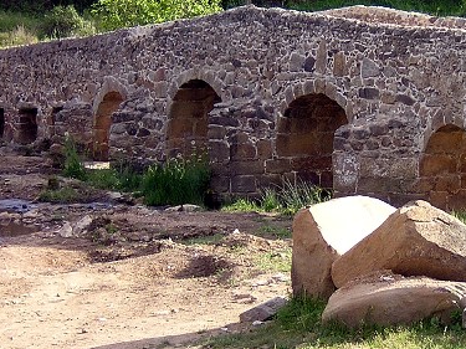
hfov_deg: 13.6
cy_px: 169
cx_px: 352
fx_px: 1951
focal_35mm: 145
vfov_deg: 10.2
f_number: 4.1
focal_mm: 11.1
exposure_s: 1/126
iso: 100
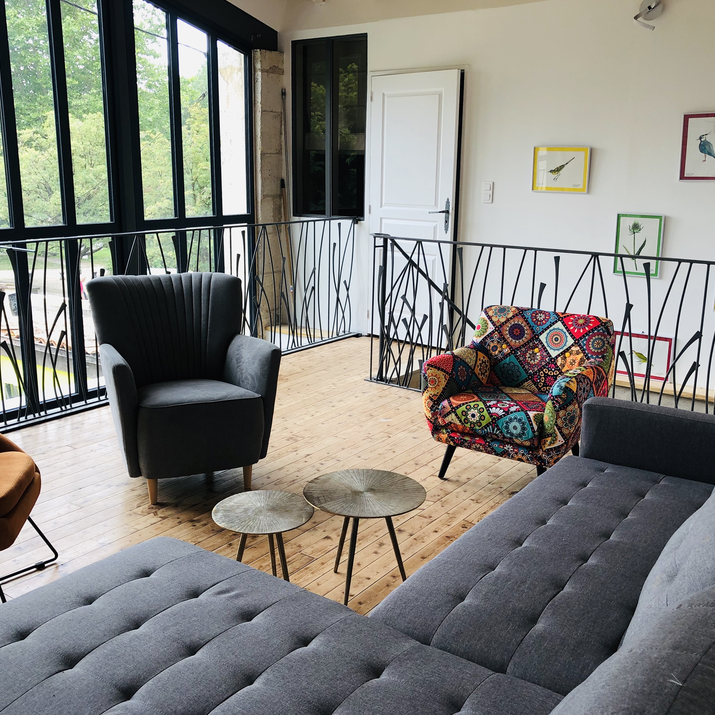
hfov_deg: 48.5
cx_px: 355
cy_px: 361
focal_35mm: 34
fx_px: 795
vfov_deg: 48.4
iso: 20
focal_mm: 4
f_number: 1.8
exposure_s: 1/100
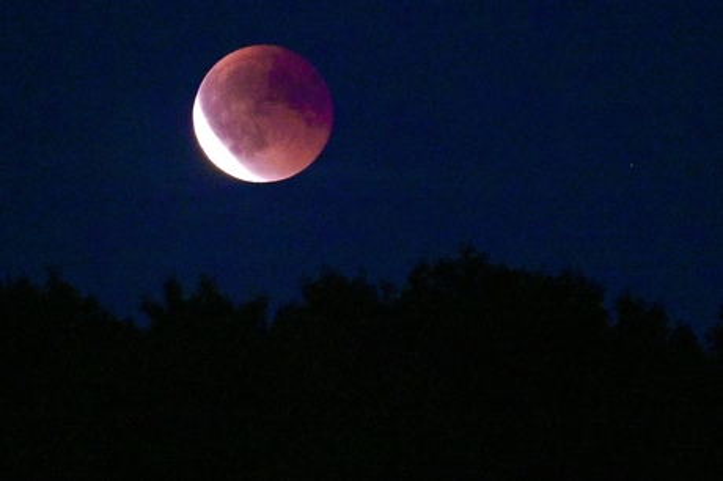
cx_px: 362
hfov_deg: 5.2
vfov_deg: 3.4
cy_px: 240
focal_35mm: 400
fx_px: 8027
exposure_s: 1/25
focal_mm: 400
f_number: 8
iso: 32000
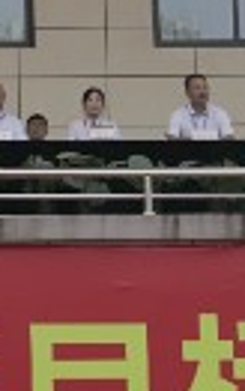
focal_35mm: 193
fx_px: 2060
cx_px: -212
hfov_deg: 6.6
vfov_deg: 10.8
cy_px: 13
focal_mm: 31
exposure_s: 1/400
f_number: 4
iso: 200
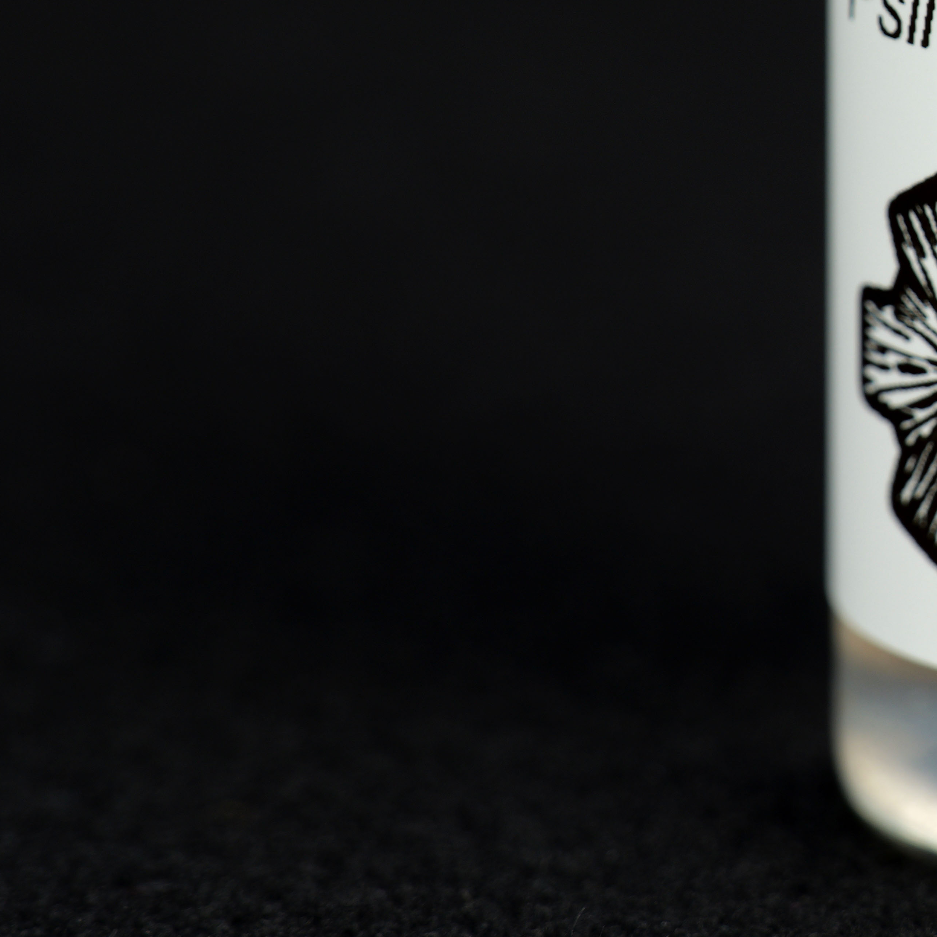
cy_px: 21
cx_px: 1220
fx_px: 6401
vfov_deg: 8.3
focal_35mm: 209
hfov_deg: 8.3
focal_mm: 78
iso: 100
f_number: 8
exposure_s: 1/60
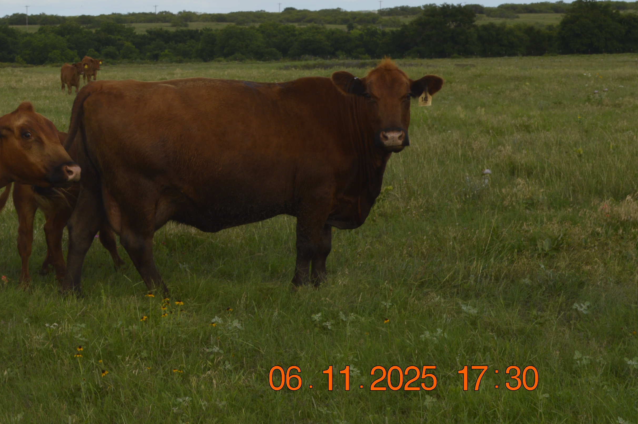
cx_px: 58
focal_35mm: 112
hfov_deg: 18.0
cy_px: 41
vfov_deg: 12.1
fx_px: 1983
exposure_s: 1/200
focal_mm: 40
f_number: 9
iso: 100
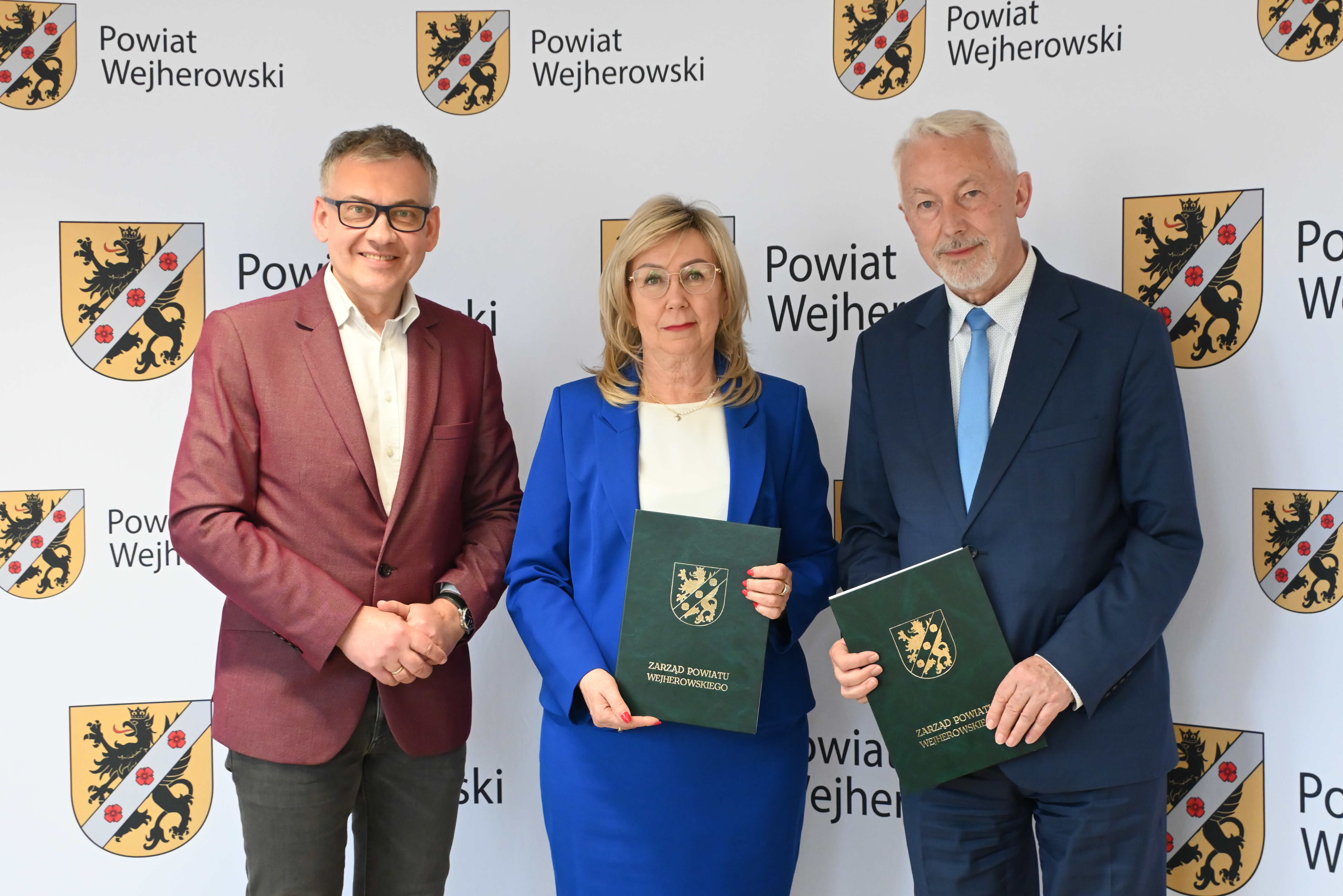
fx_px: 2014
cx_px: 672
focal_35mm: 54
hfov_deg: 36.9
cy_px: 448
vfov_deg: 25.1
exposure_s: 1/125
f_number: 5.3
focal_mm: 36
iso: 2500
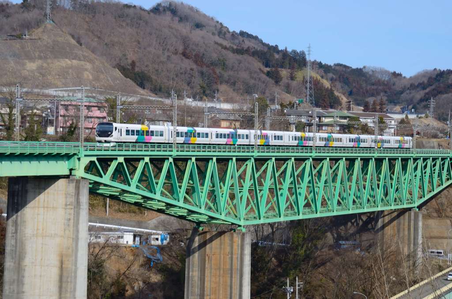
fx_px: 1729
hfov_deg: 14.9
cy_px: 150
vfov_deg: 9.9
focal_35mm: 138
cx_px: 226
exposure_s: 1/500
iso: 400
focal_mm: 92
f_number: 5
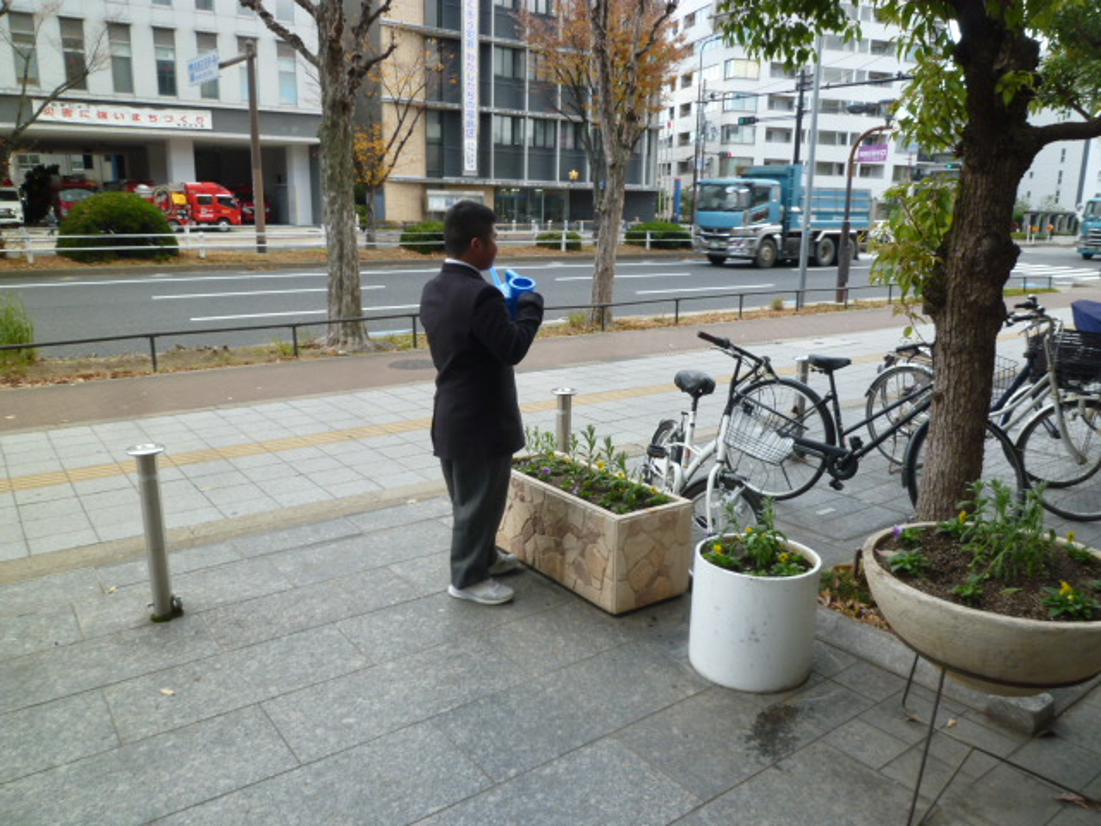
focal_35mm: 25
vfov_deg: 54.9
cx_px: 550
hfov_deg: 69.4
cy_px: 413
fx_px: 795
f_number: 3.5
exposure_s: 1/100
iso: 80
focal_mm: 4.5
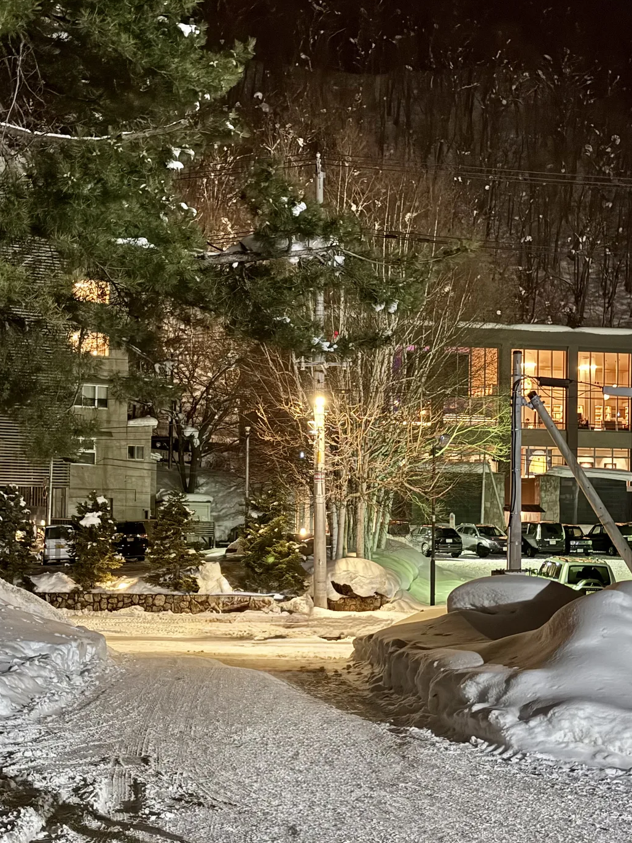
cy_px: 478
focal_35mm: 56
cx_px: 287
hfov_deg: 26.1
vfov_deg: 34.3
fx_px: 1363
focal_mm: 6.76
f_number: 1.78
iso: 1250
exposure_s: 1/14
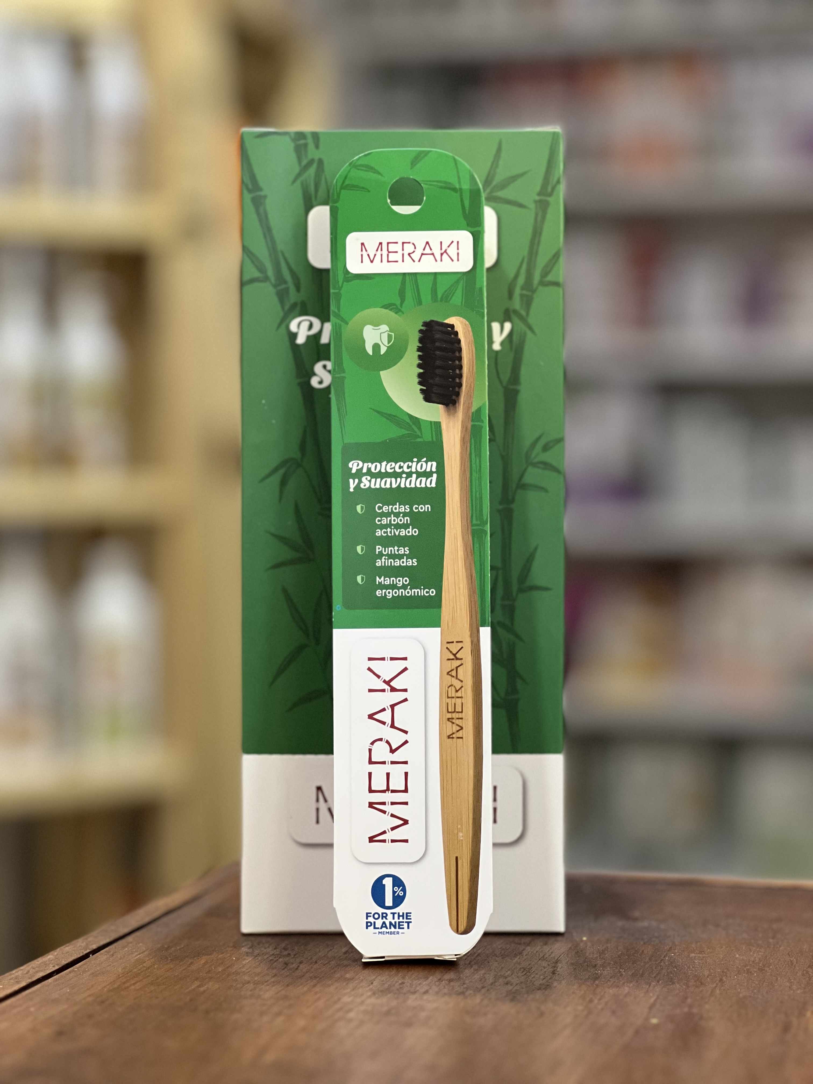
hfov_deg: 19.1
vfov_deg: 25.3
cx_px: 406
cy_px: 542
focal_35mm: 77
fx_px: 2411
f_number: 2.8
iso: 400
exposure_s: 1/38
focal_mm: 9
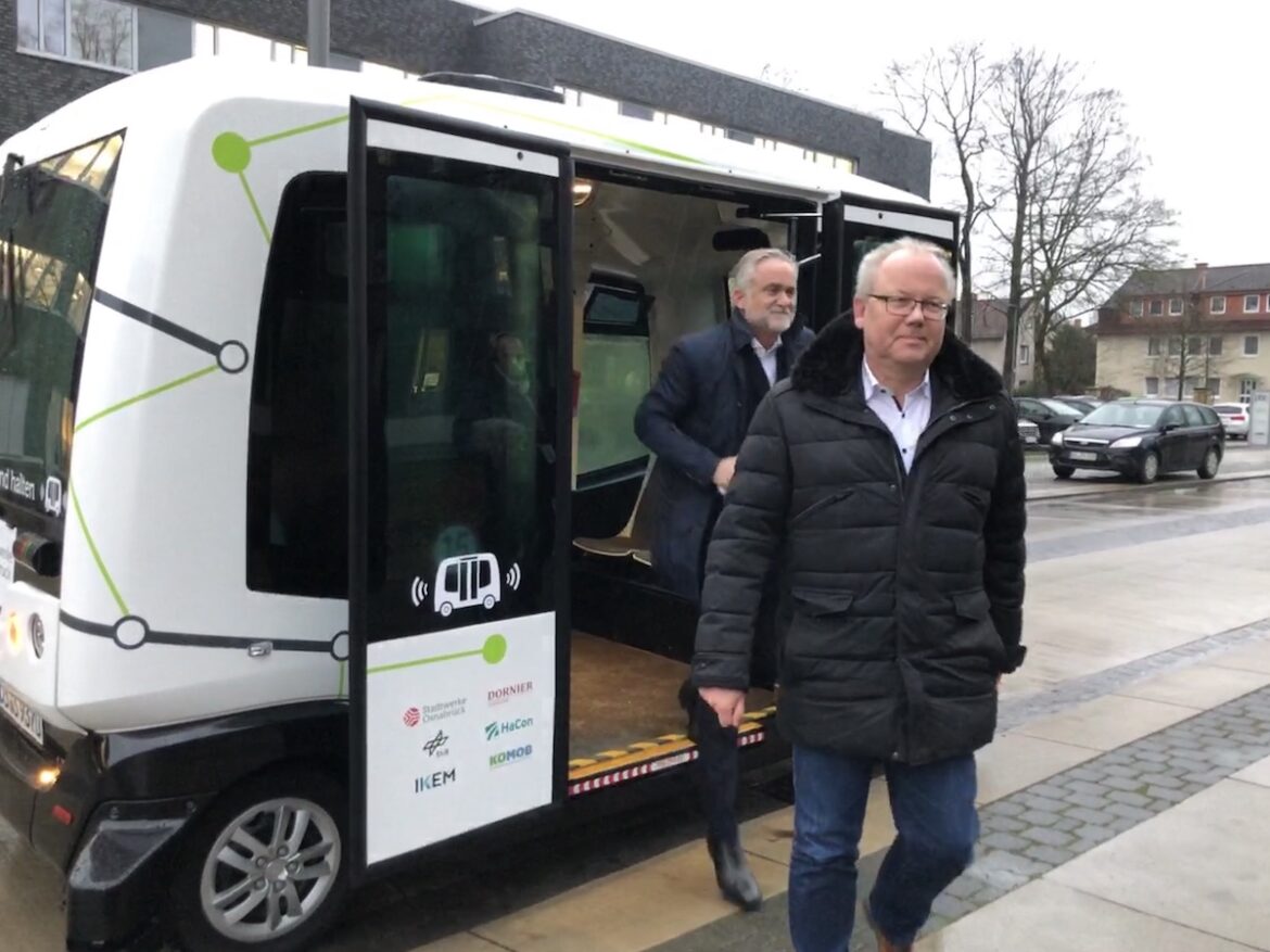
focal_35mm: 28
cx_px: 635
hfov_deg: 63.5
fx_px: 1027
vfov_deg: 49.7
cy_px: 476
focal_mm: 3.99
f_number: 1.8
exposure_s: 1/50
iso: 320
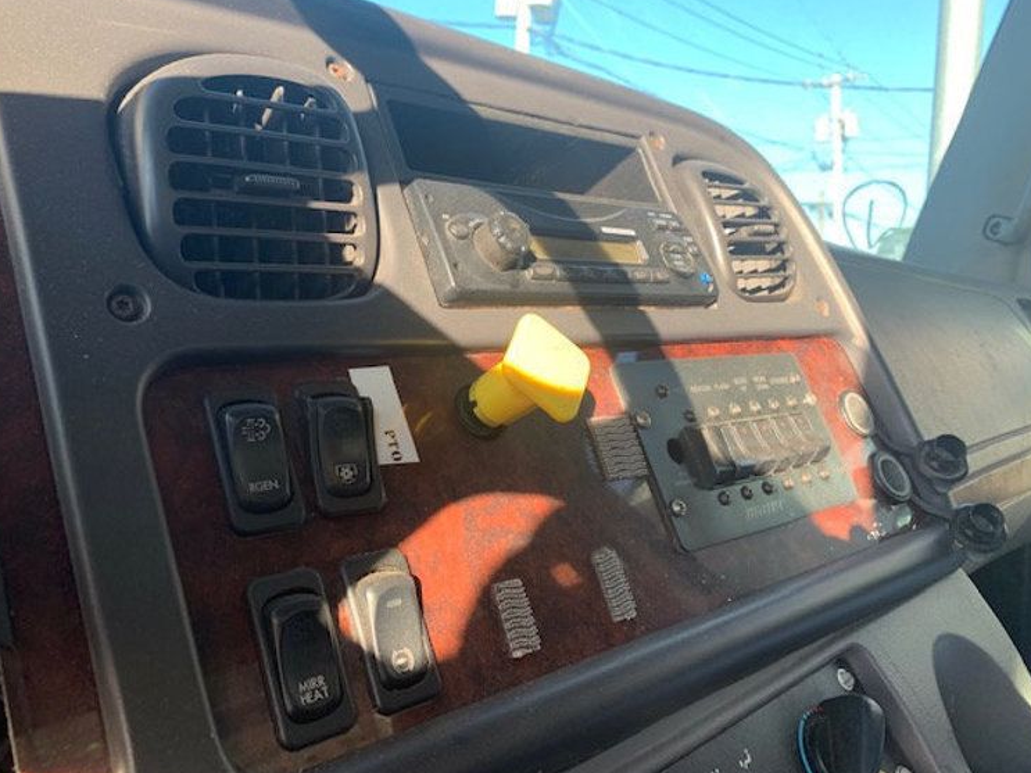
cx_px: 491
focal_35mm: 28
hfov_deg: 63.4
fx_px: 834
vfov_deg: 49.7
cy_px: 379
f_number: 1.8
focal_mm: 4.25
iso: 25
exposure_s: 1/100
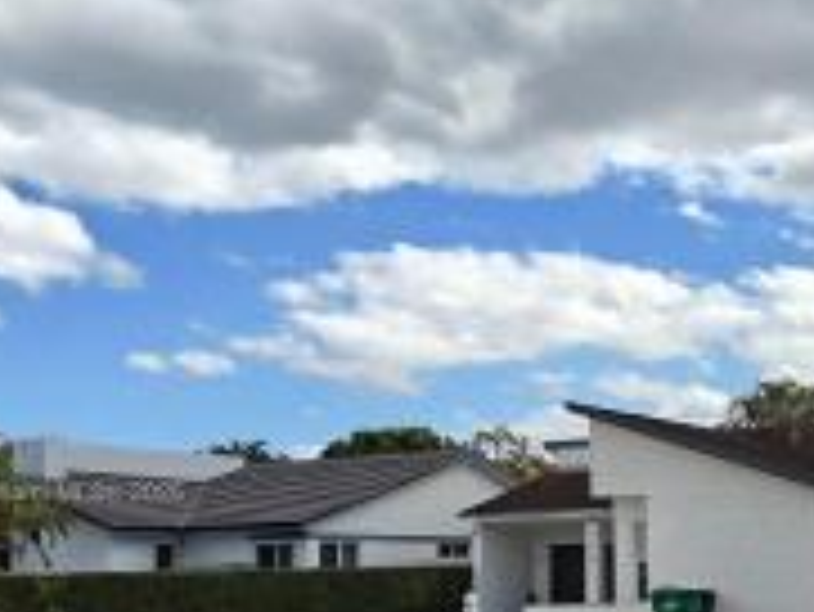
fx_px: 1247
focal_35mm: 53
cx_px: 724
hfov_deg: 34.3
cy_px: 495
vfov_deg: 27.0
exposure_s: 1/4732
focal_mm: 5.59
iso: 64
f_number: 1.8
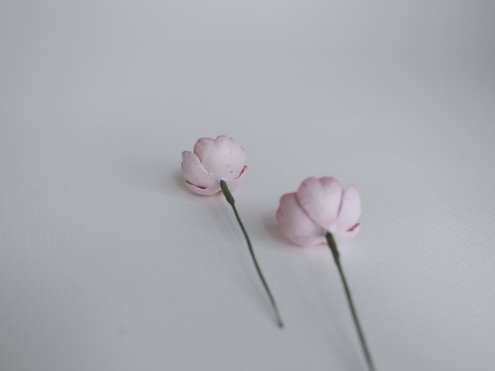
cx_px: 248
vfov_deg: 36.0
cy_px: 186
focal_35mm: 40
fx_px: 572
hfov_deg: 46.8
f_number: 2.5
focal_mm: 20
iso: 200
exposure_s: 1/200
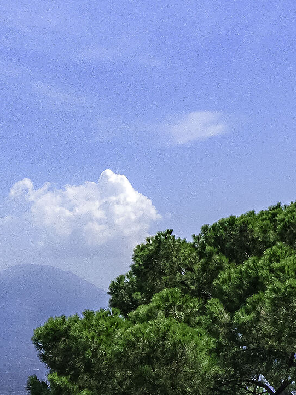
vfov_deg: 12.7
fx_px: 1745
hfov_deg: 9.5
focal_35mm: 153
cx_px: -76
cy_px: 427
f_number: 6.3
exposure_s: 1/6400
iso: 1600
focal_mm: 23
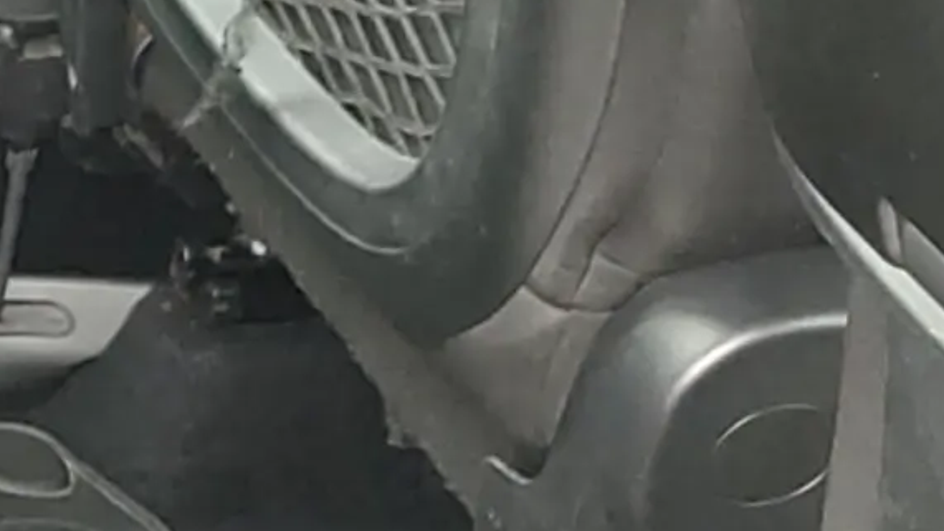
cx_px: -1311
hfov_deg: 12.7
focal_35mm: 132
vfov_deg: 9.2
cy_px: 287
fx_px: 3304
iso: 181
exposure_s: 1/100
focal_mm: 5.56
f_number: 1.8
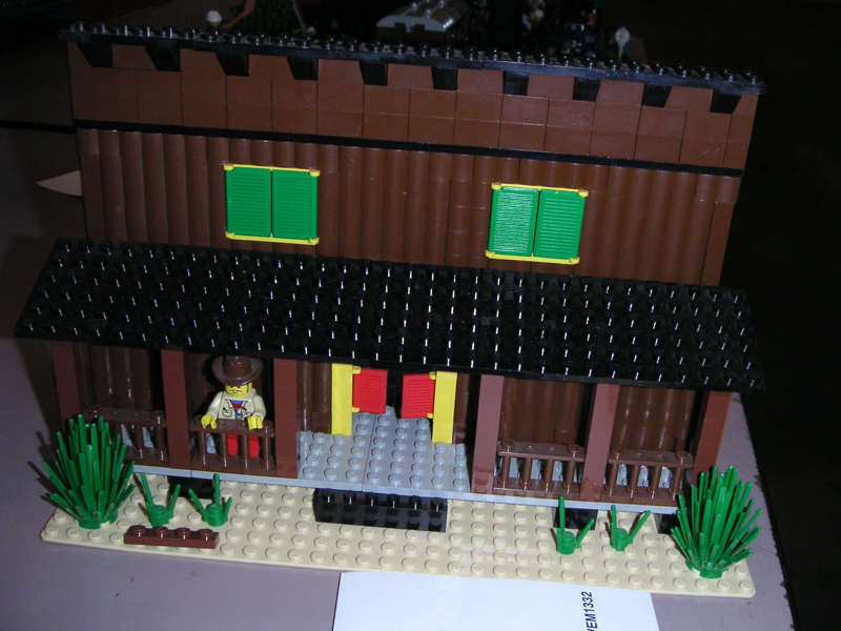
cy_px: 316
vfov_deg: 37.7
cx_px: 420
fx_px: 923
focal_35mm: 38
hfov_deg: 49.0
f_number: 6.7
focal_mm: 6
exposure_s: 1/45
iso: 160
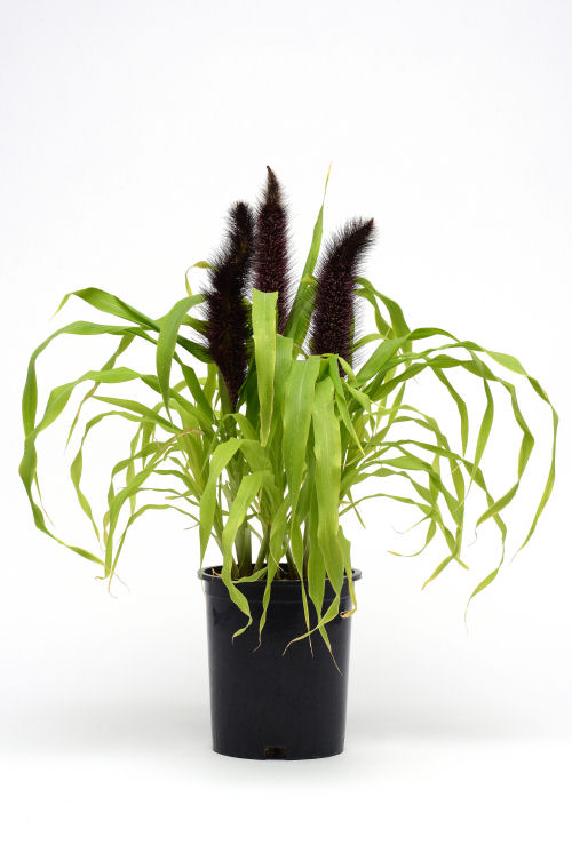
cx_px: 286
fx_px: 2509
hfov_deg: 13.0
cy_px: 430
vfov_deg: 19.5
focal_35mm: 105
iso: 200
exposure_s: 1/60
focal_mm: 105
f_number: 18
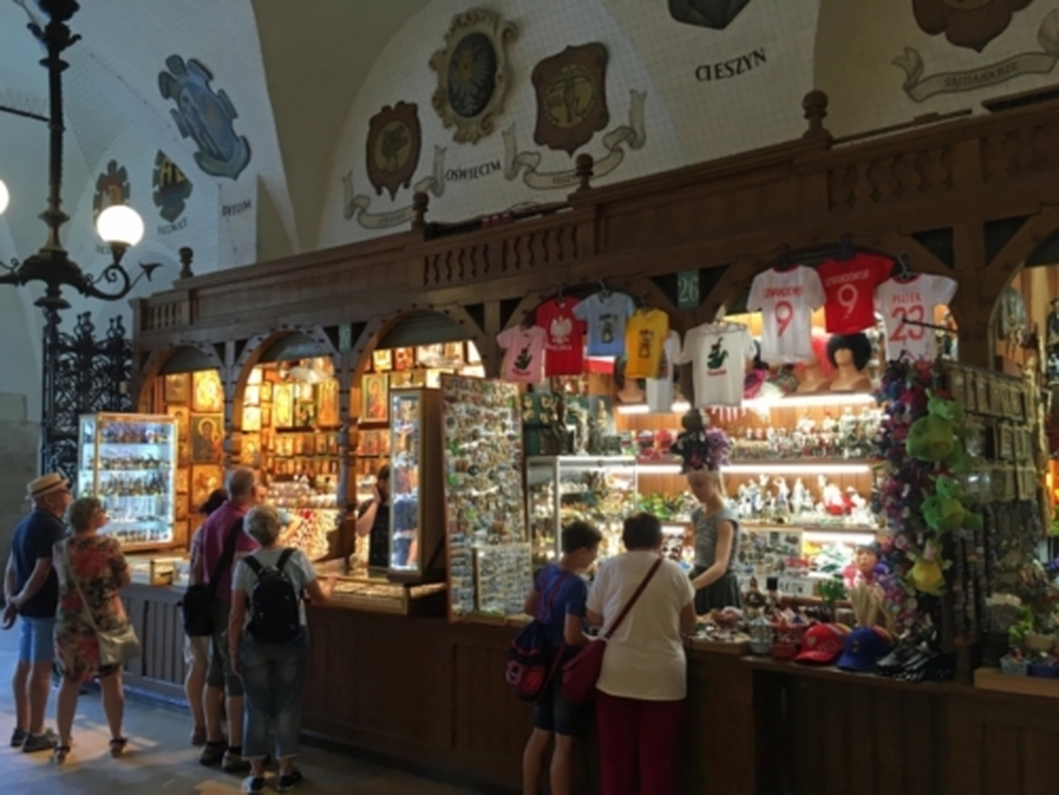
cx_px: 530
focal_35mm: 29
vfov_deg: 48.2
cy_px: 398
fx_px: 887
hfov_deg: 61.7
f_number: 2.2
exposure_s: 1/33
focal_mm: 4.15
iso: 80
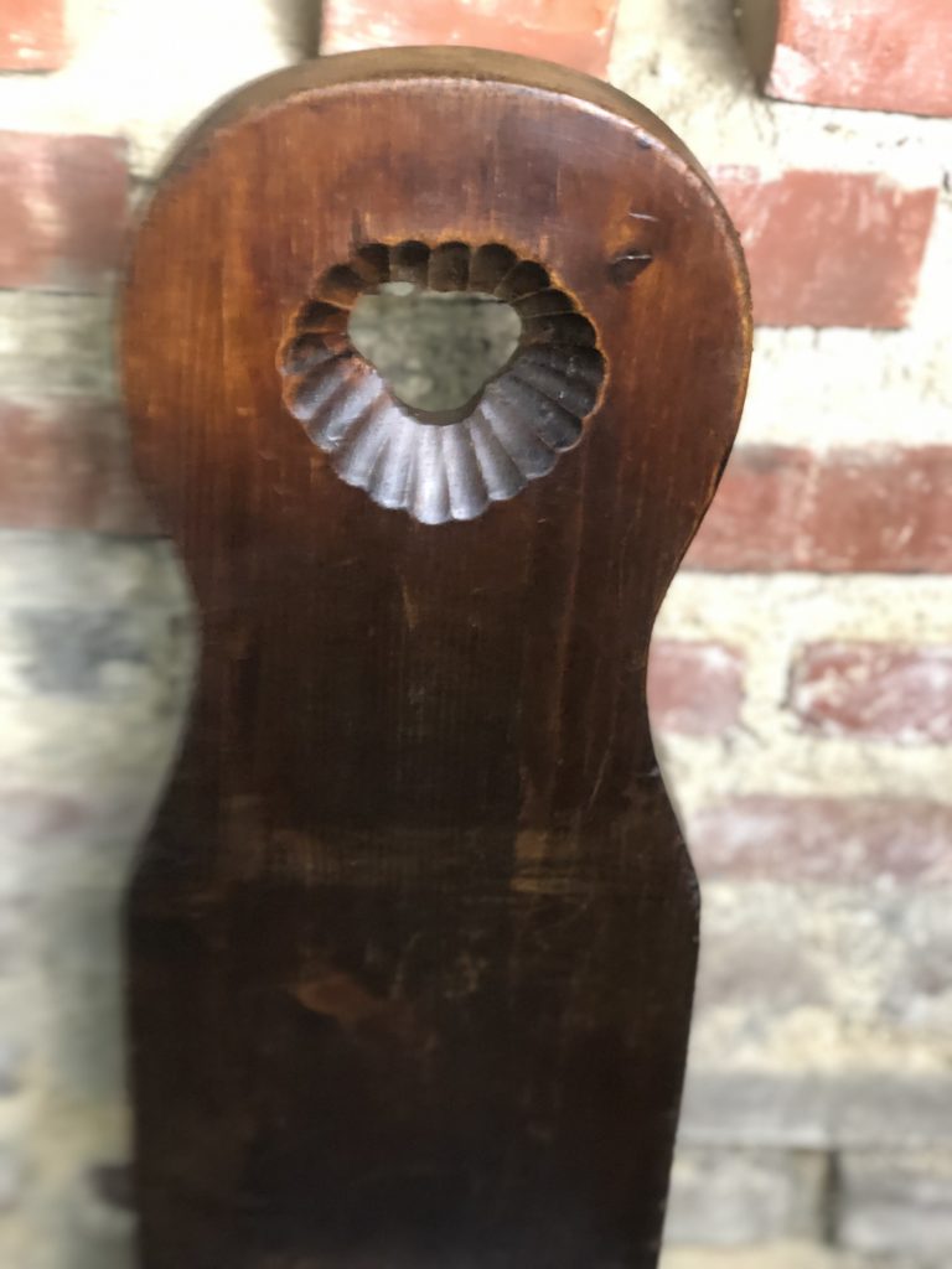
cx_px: 476
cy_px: 634
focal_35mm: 52
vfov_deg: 36.8
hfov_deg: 28.0
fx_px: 1907
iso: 160
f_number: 2.4
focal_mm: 6
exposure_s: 1/20
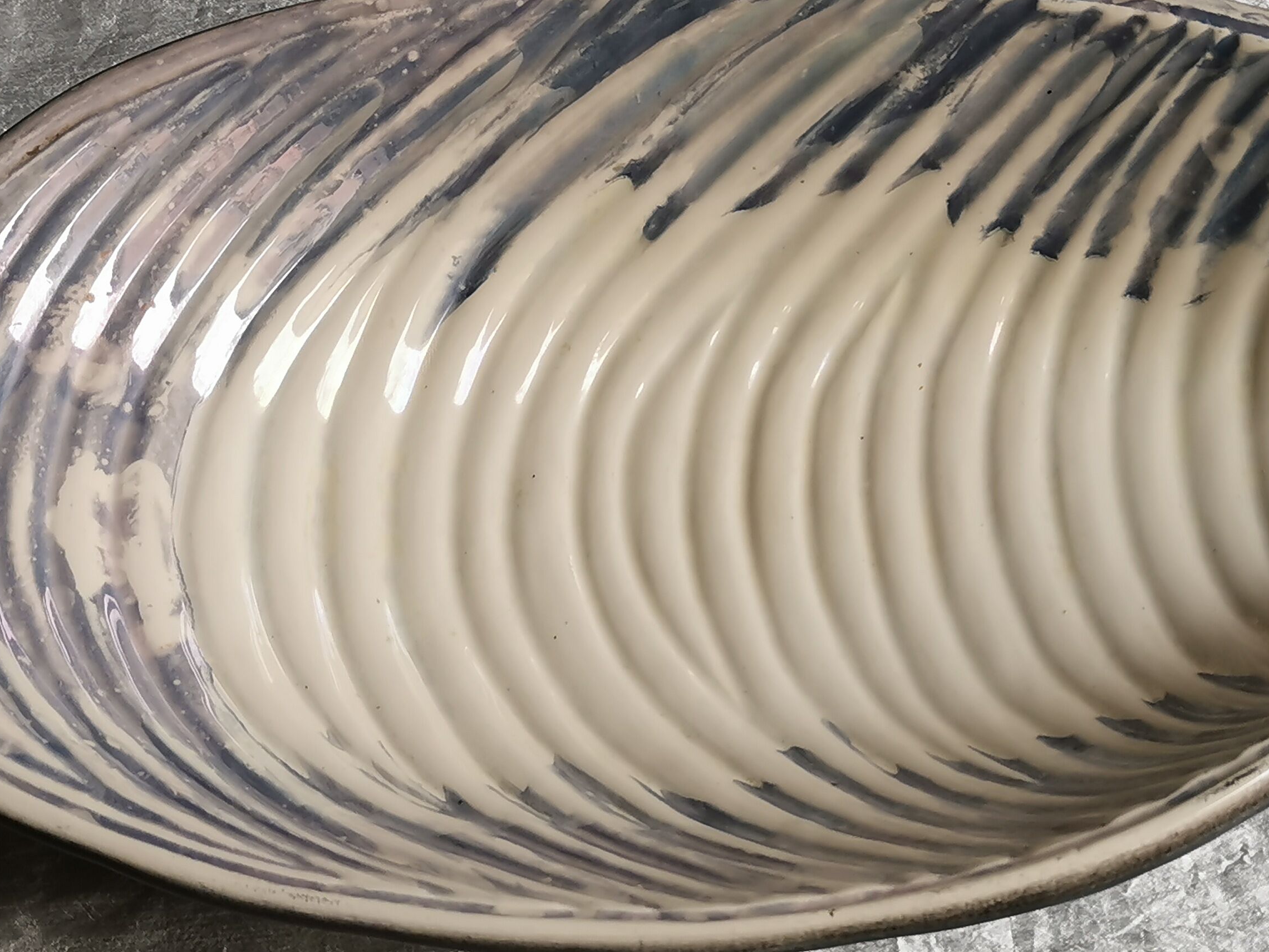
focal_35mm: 64
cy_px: 521
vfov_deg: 22.9
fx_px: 2346
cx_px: 751
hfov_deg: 30.2
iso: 100
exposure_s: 1/100
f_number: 1.8
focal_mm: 5.58
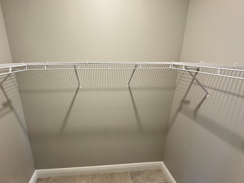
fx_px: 120
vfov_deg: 74.7
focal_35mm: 17
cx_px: 103
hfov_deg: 90.3
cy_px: 91
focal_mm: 2.22
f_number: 2.2
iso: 320
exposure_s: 1/60
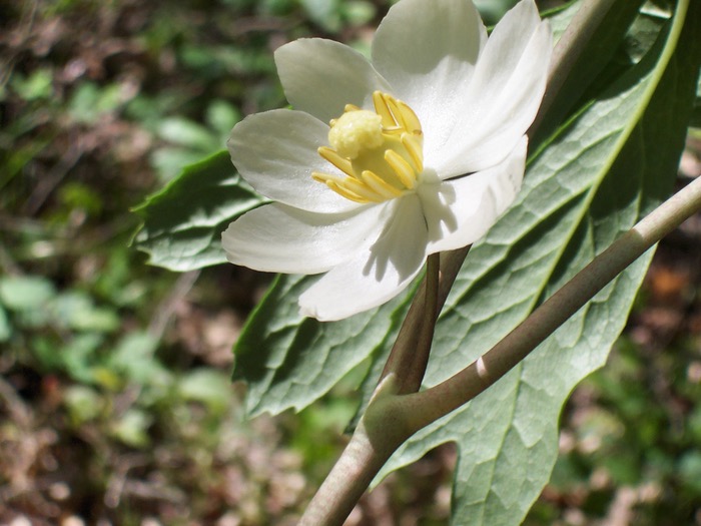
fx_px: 2248
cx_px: 350
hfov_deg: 17.7
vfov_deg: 13.3
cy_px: 263
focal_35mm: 111
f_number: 4.8
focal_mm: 16.8
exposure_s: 1/350
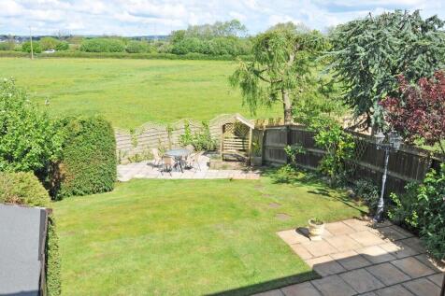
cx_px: 222
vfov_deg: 43.6
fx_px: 371
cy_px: 148
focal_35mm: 30
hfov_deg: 61.9
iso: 250
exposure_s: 1/250
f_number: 11
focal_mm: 20
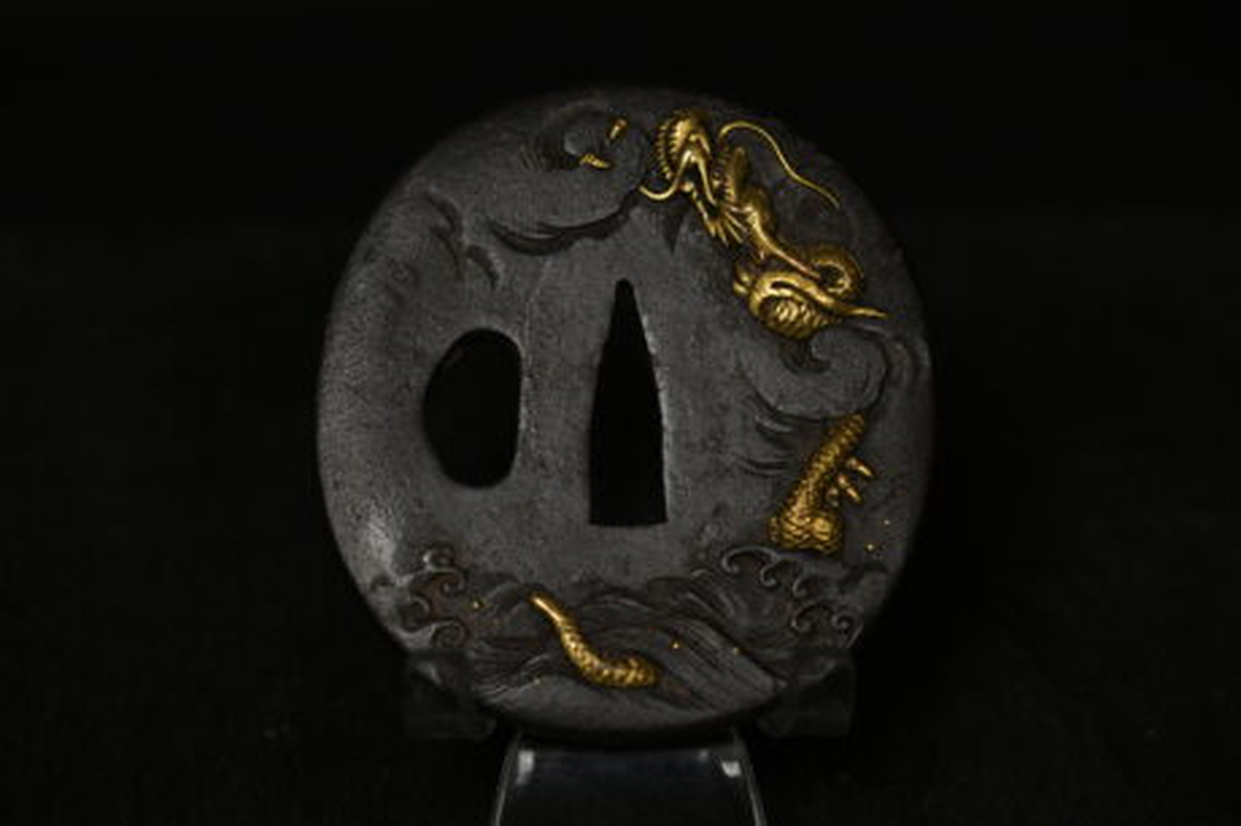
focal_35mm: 105
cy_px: 413
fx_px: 3617
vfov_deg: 13.0
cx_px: 620
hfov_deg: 19.5
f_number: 9
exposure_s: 1/125
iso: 1600
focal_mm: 105
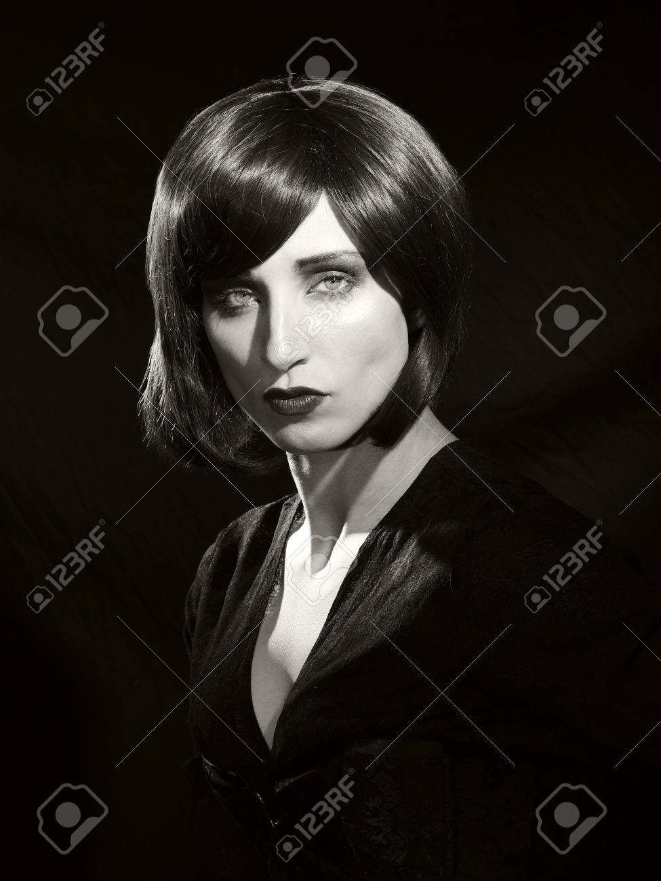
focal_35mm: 168
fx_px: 4277
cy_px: 440
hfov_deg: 8.8
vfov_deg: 11.8
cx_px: 330
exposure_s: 1/125
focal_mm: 84
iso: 400
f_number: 9
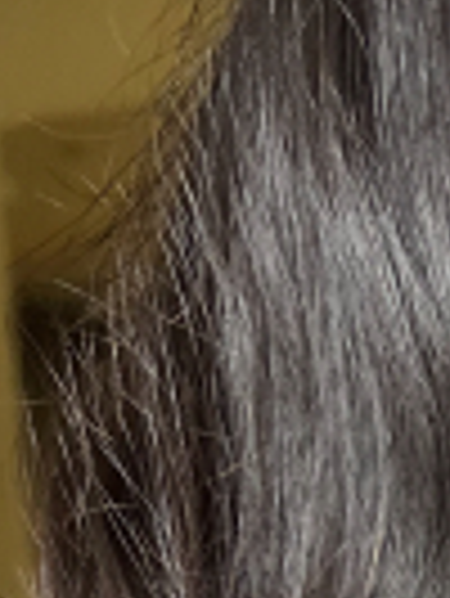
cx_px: 868
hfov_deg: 7.8
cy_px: 1297
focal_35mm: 182
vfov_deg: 9.9
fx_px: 3150
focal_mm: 5.7
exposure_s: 1/121
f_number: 1.5
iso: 125
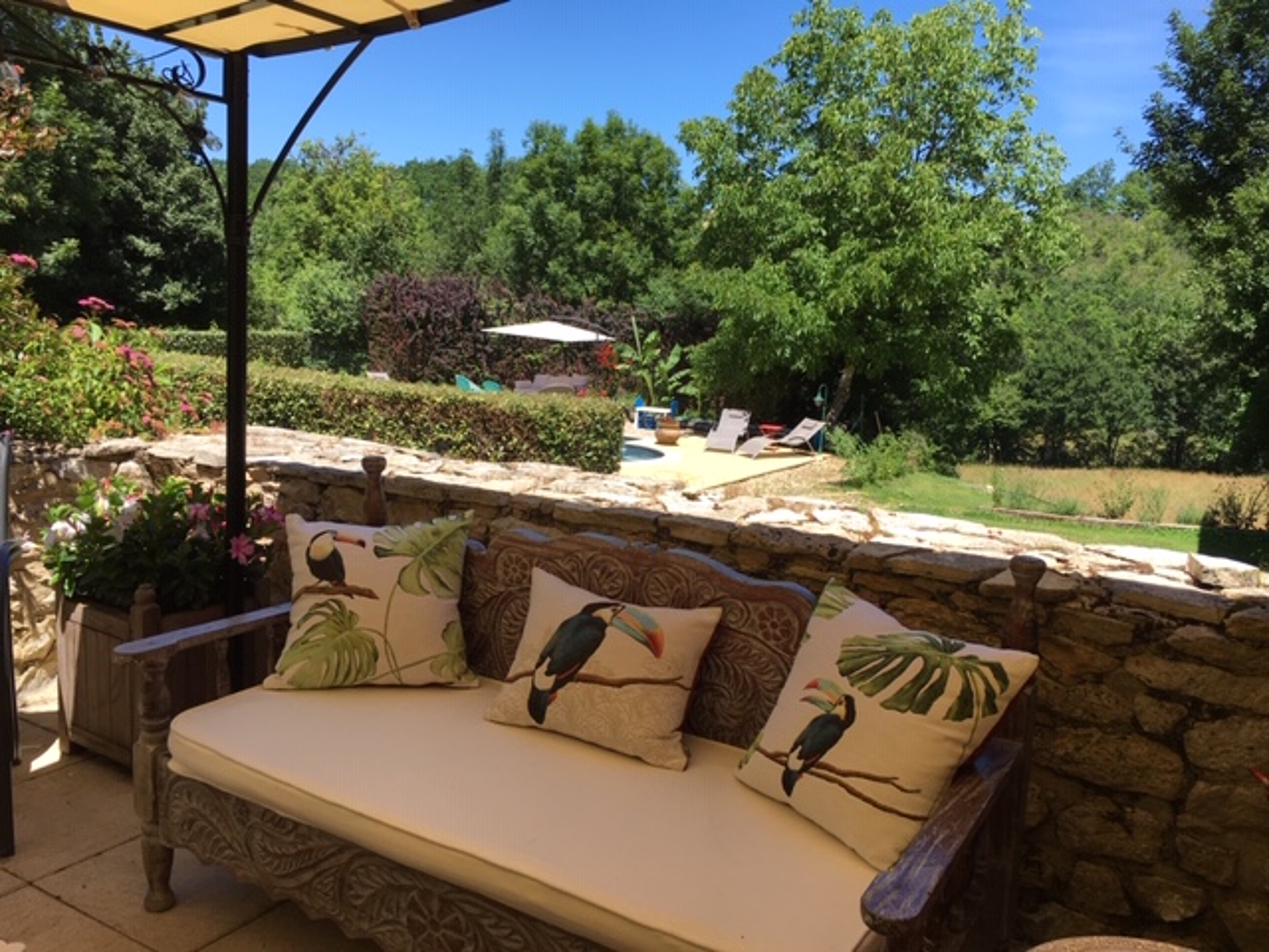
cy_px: 476
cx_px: 634
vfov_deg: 48.2
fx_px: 1063
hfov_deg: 61.7
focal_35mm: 29
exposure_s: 1/962
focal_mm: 4.15
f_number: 2.2
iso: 25
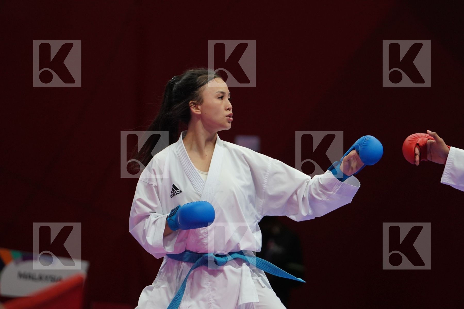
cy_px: 154
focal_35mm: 387
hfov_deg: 5.3
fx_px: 4988
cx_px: 232
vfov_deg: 3.6
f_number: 4
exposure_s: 1/1000
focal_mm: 258
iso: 2000
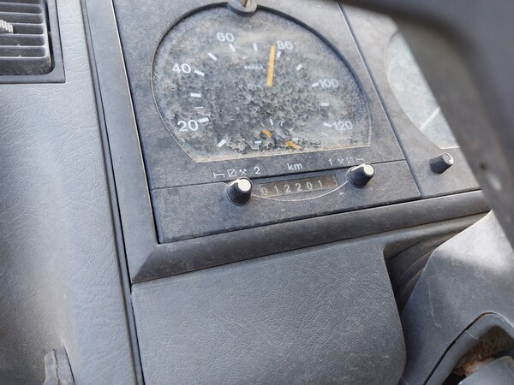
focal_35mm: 24
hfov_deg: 71.6
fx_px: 356
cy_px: 192
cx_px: 257
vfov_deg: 56.8
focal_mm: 5.23
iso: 50
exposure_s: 1/50
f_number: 1.8
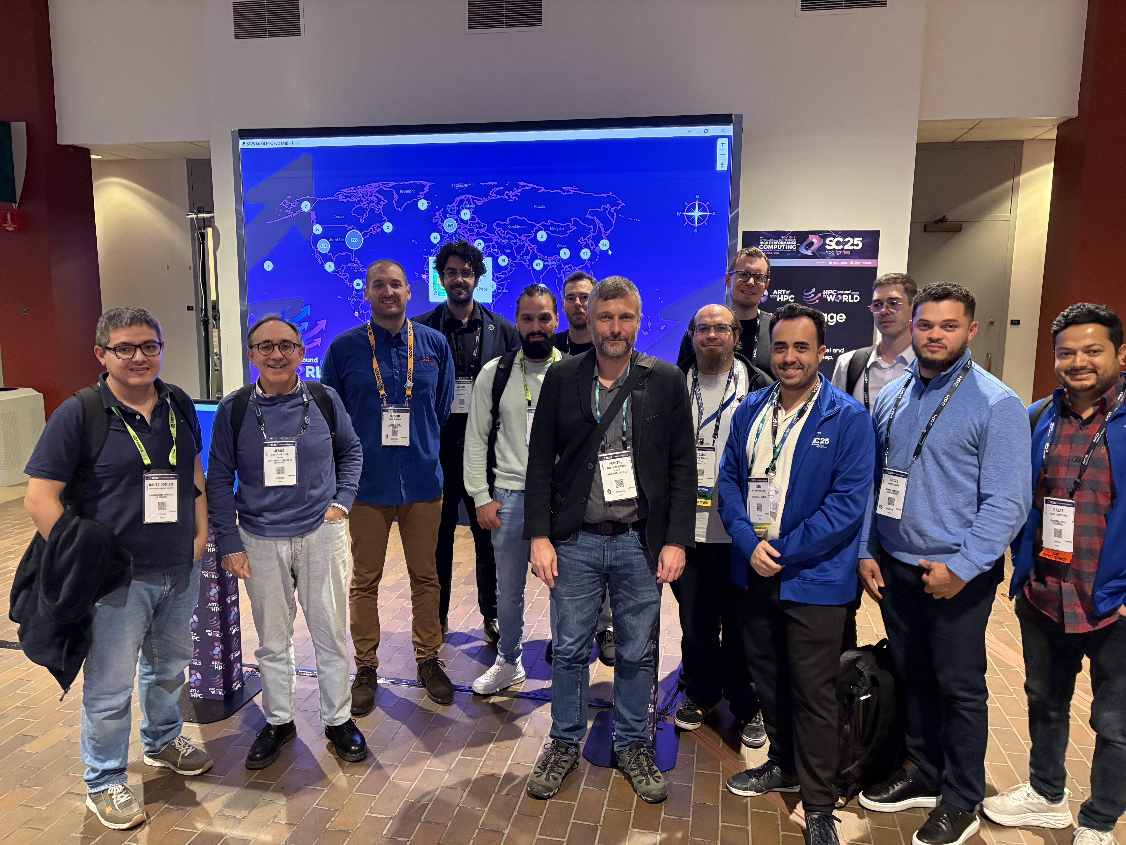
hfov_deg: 67.3
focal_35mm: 26
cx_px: 563
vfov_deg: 53.1
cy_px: 422
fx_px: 846
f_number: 1.6
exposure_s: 1/50
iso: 500
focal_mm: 5.96
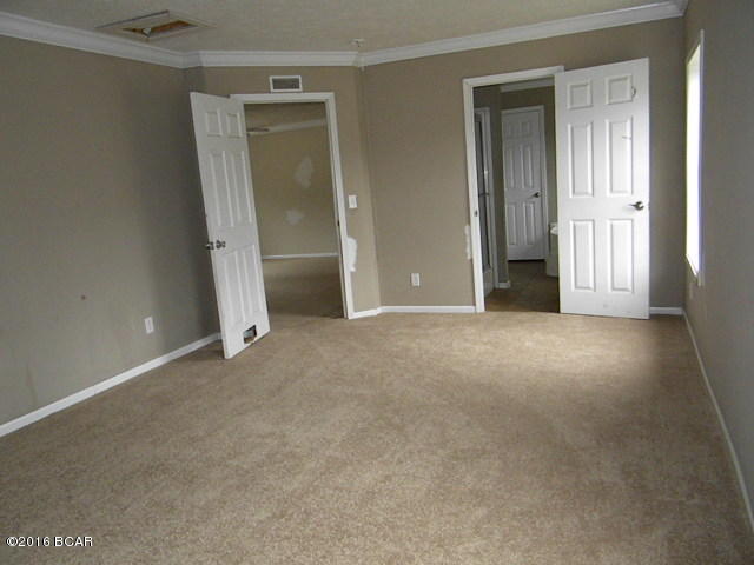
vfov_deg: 49.7
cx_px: 377
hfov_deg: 63.4
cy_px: 282
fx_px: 610
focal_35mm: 28
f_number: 3.5
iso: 720
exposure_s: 1/82
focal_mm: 5
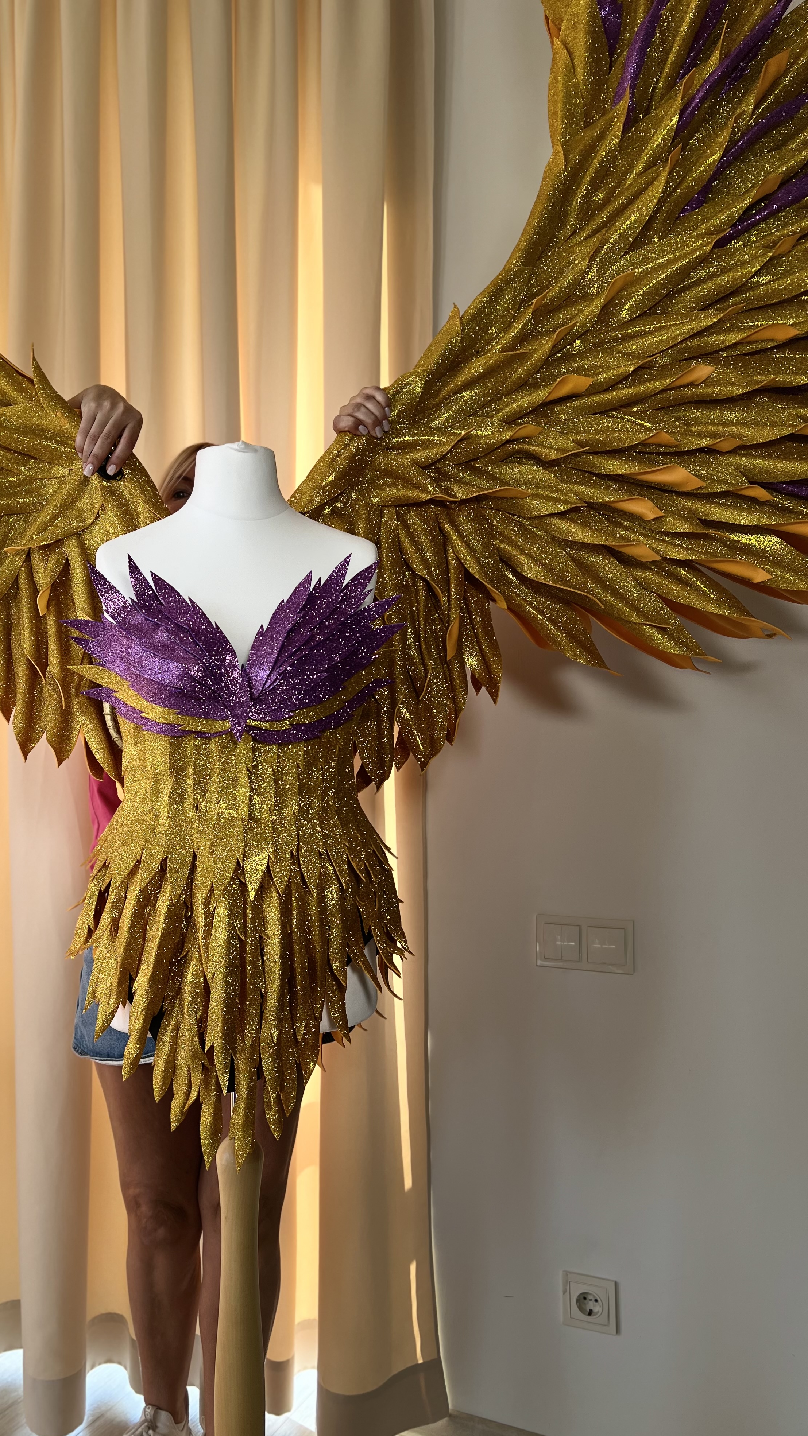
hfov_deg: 39.7
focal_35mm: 29
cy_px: 732
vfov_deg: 66.1
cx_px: 271
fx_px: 1105
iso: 50
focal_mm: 5.7
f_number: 1.5
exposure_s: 1/497
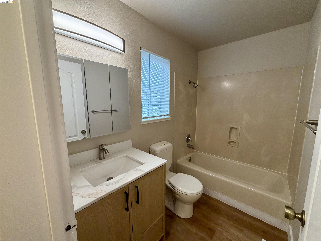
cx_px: 160
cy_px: 120
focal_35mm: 14
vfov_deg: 85.7
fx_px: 130
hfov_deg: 102.1
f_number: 2.2
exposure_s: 1/120
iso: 250
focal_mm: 2.22
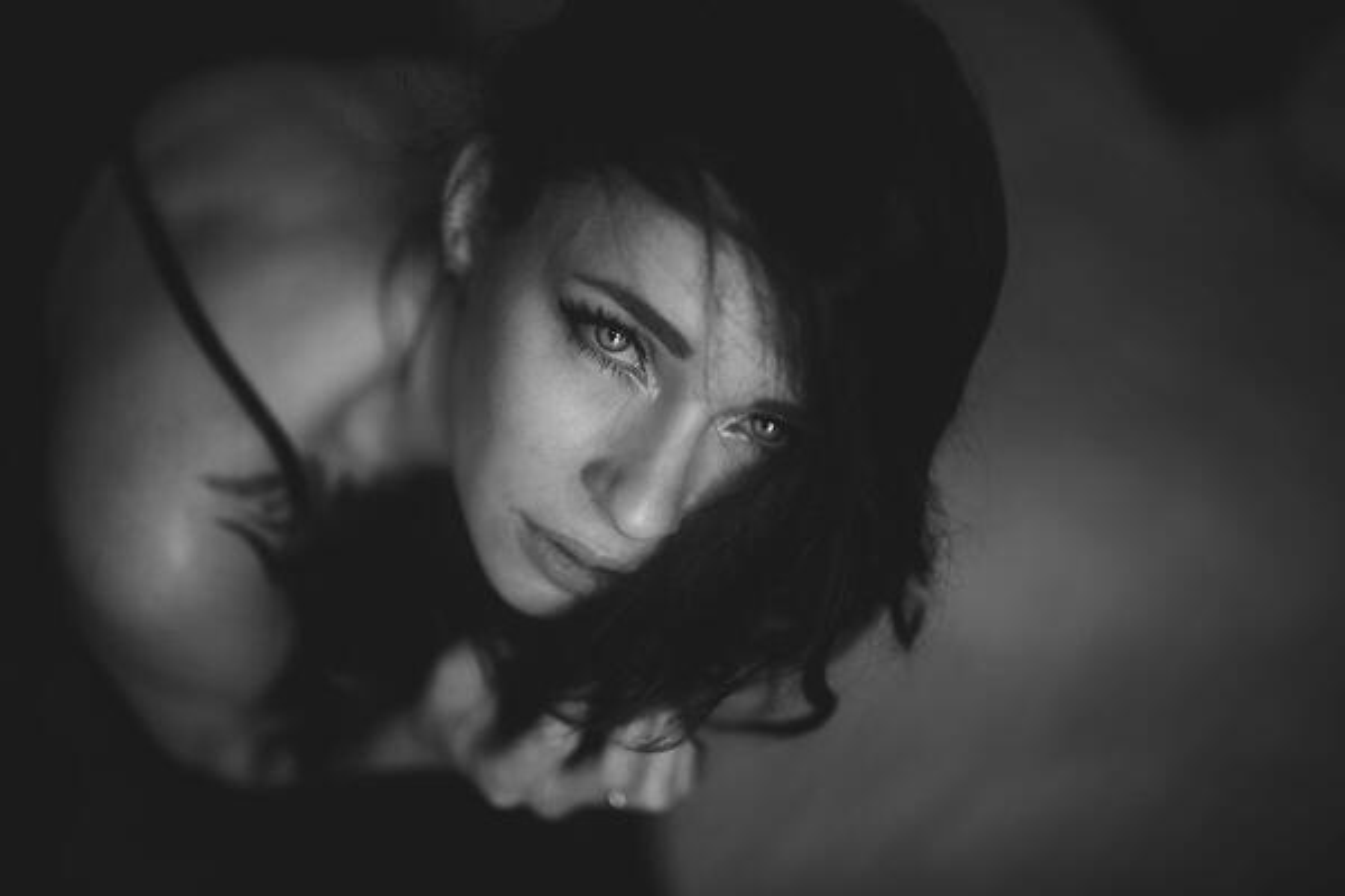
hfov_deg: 39.6
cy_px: 448
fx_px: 1868
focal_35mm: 50
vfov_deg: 27.0
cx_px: 672
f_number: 1.2
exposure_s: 1/250
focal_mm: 50
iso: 160
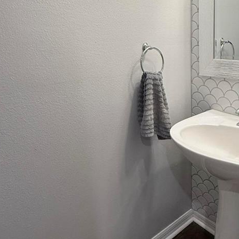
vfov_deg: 50.7
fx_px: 250
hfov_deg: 49.8
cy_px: 92
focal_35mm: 32
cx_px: 167
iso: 250
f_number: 2.2
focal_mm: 2.22
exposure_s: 1/120
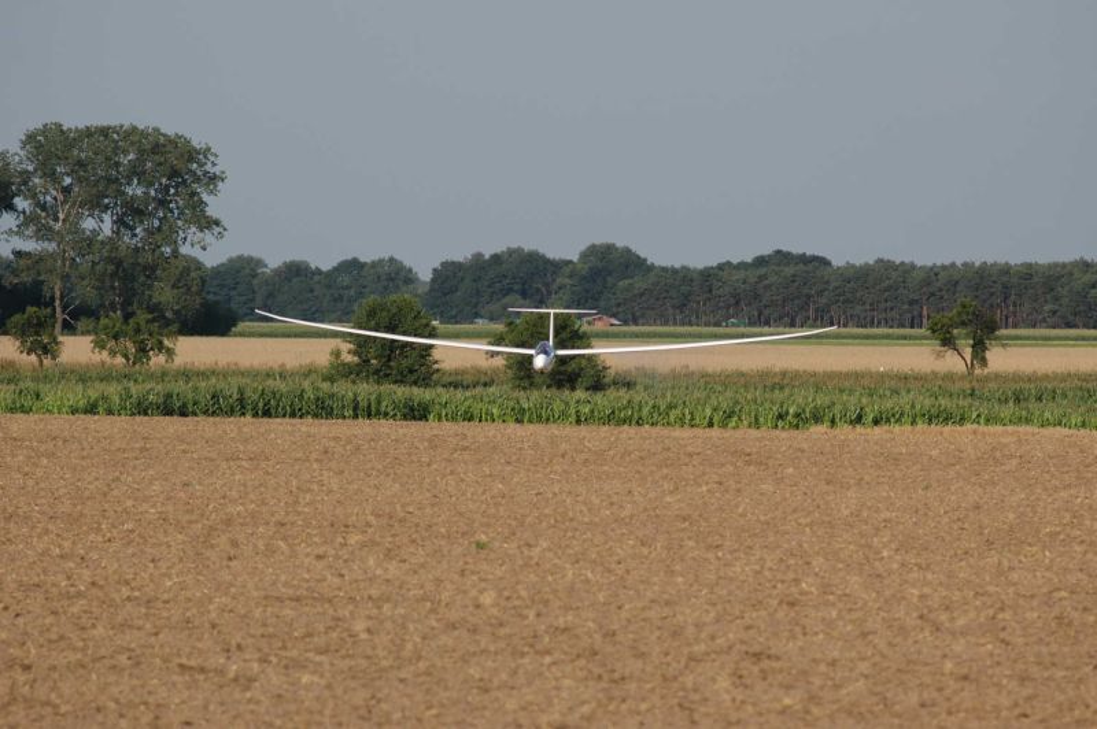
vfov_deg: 5.1
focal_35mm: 270
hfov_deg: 7.6
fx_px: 8221
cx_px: 548
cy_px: 364
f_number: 4
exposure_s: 1/2000
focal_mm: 180
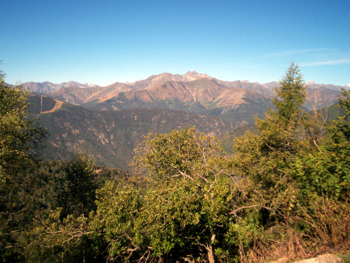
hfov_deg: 51.4
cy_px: 132
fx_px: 364
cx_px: 175
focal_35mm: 36
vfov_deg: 39.7
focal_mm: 5.9
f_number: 4.5
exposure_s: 1/769
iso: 100
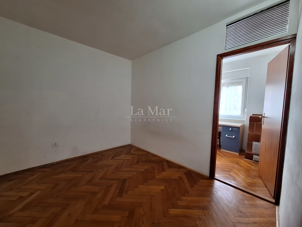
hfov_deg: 106.2
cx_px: 151
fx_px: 113
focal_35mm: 13
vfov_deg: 89.9
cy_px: 114
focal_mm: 1.74
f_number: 2.2
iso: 100
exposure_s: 1/50
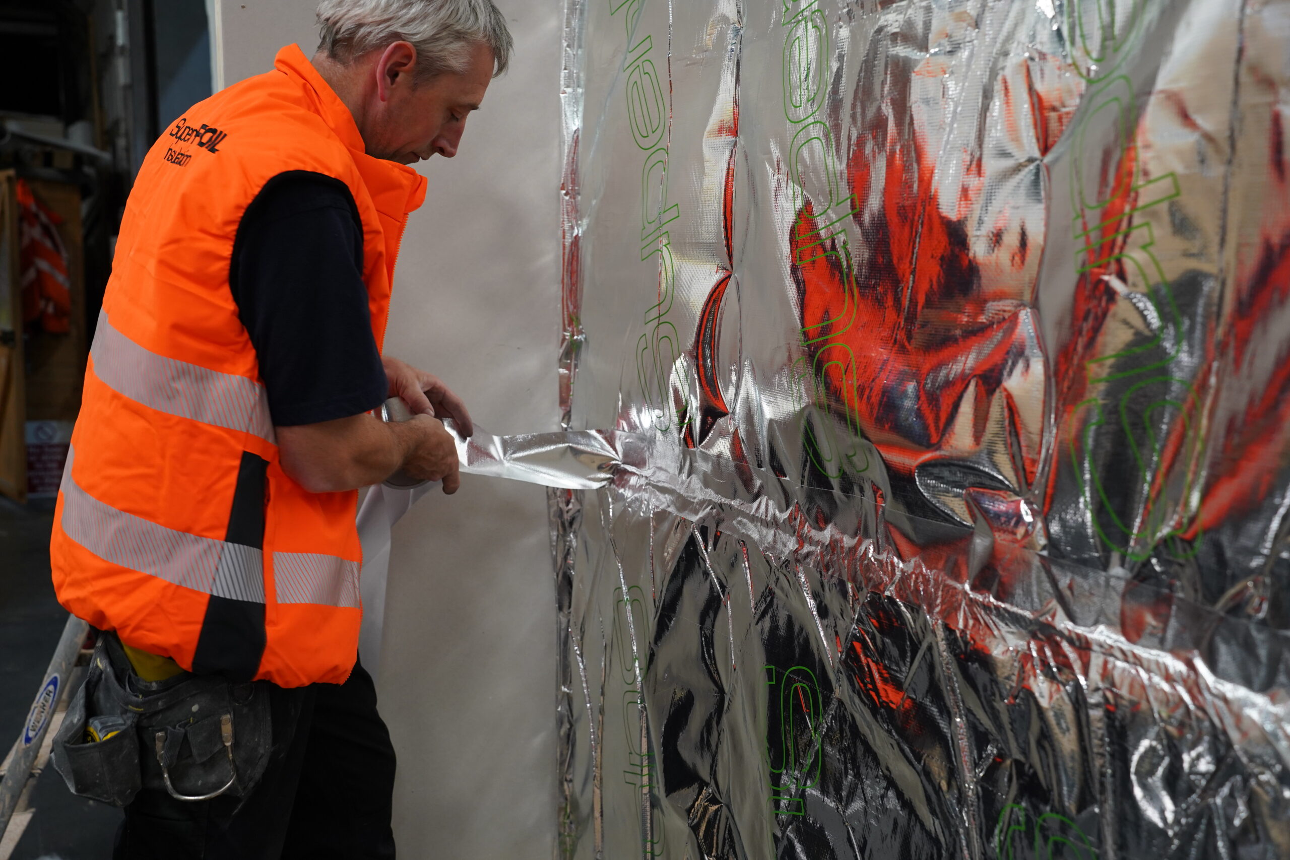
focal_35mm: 38
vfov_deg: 35.1
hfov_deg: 50.7
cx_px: 645
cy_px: 430
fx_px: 1362
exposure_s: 1/160
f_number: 4
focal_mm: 38
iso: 1250
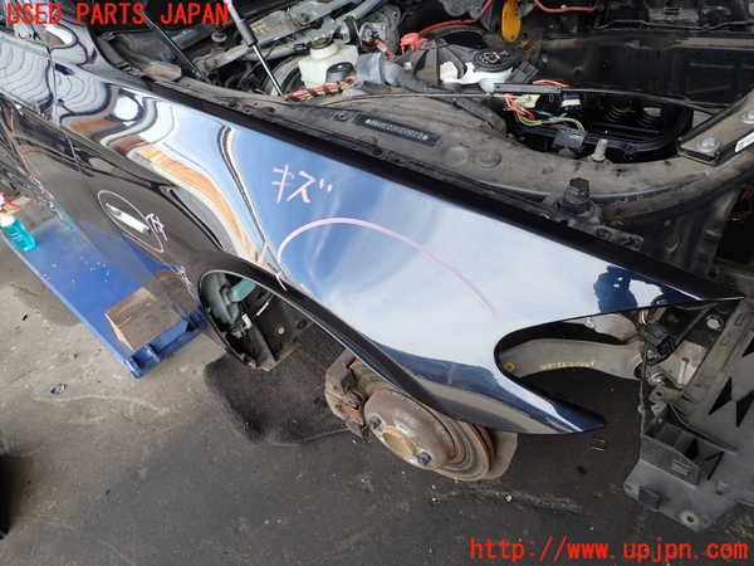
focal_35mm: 25
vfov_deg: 54.9
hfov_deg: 69.4
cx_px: 377
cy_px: 283
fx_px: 545
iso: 100
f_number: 2.8
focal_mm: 4.5
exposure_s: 1/80
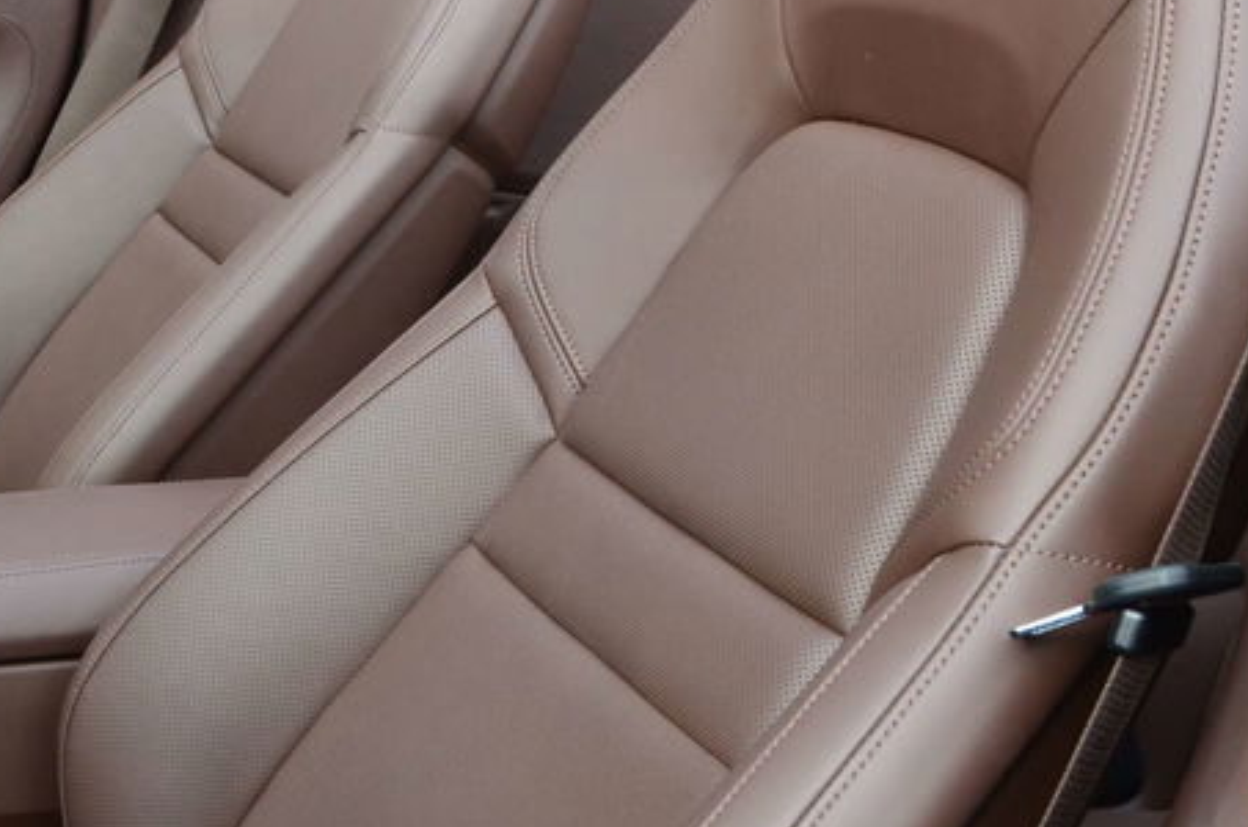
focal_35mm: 61
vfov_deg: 22.1
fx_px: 2110
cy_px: 317
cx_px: -83
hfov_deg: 30.0
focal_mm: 18
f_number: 10
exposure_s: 1/50
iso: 400
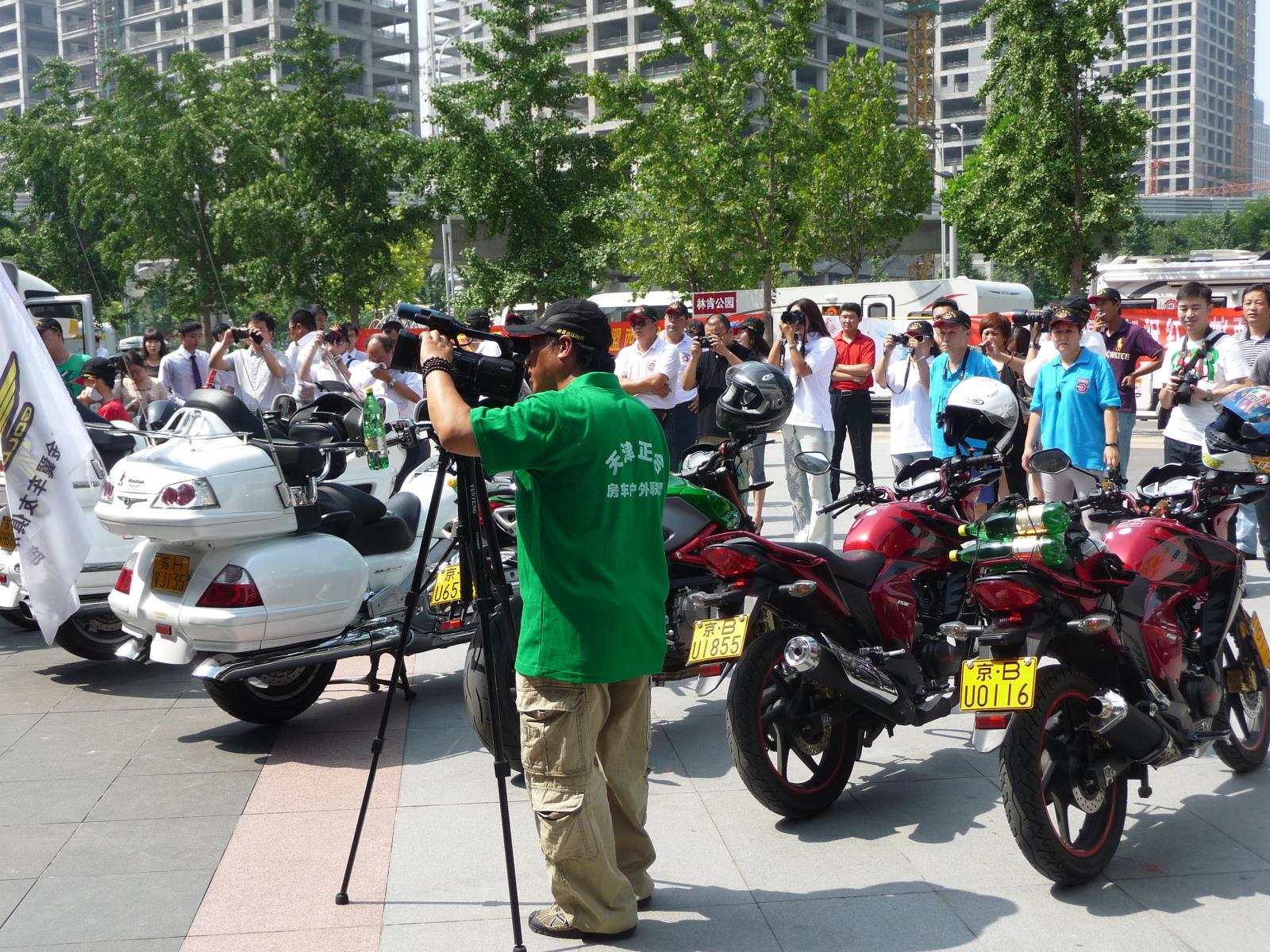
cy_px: 476
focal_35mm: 40
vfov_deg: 36.0
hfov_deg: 46.8
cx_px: 635
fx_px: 1468
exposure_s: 1/400
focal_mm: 6.7
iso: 100
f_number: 3.9
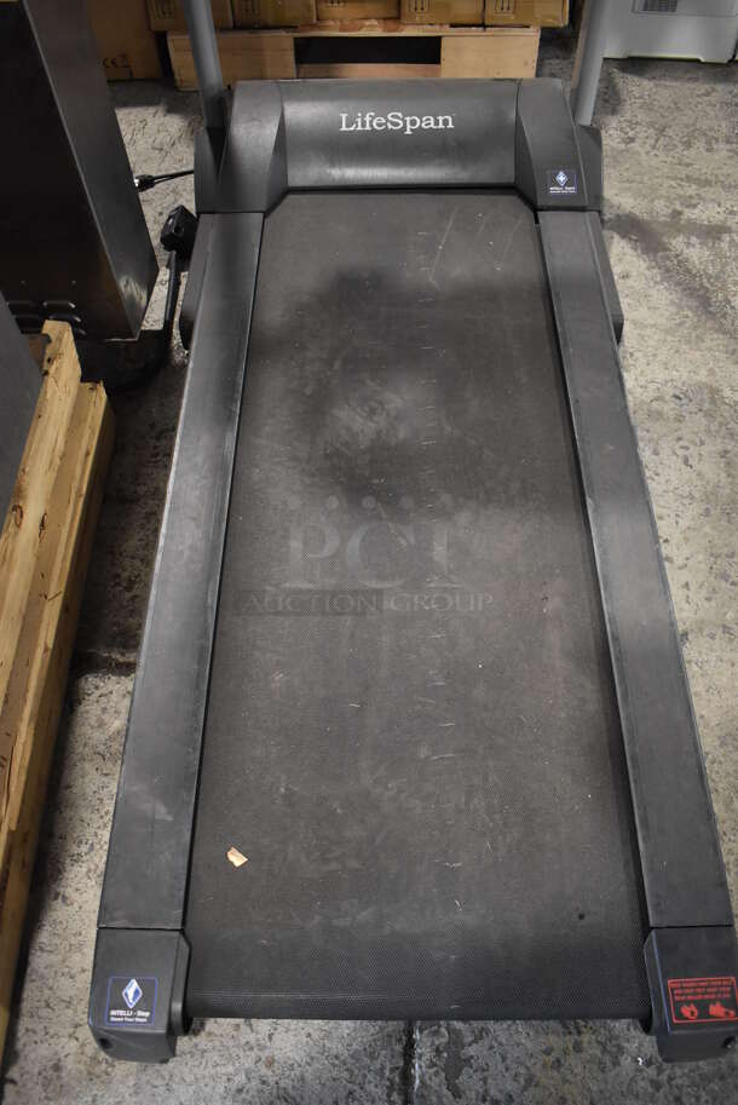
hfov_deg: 48.0
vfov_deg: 67.3
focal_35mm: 27
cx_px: 369
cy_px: 552
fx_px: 829
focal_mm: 18
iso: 2800
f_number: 3.5
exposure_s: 1/125
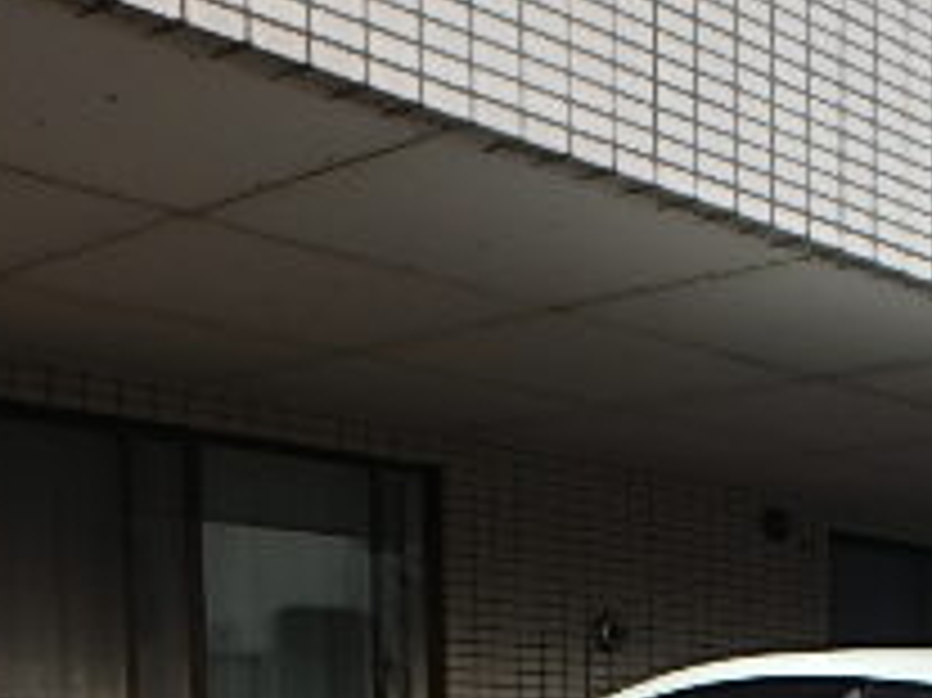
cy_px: 955
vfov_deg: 20.3
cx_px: 1234
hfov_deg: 25.4
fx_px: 1749
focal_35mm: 65
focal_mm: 3.7
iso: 125
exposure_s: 1/200
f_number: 3.5
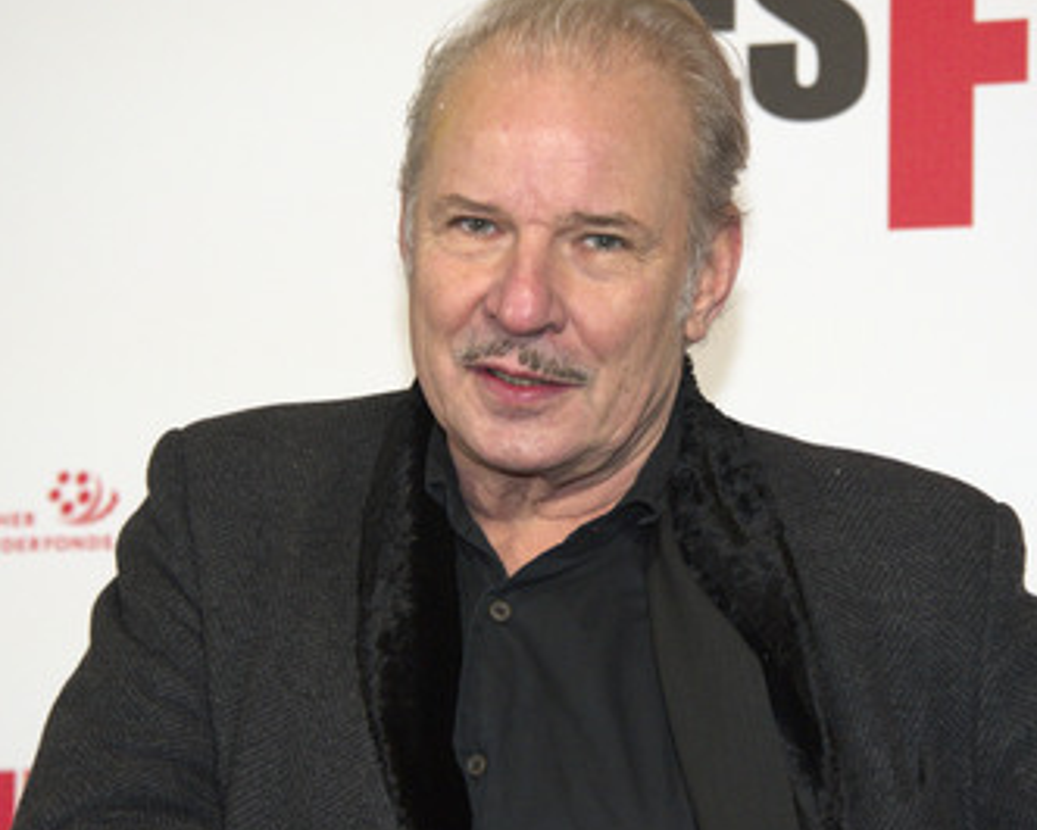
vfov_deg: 9.0
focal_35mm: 172
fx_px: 5282
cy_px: 387
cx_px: 592
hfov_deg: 11.2
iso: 1600
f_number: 6.3
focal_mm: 135
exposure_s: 1/125
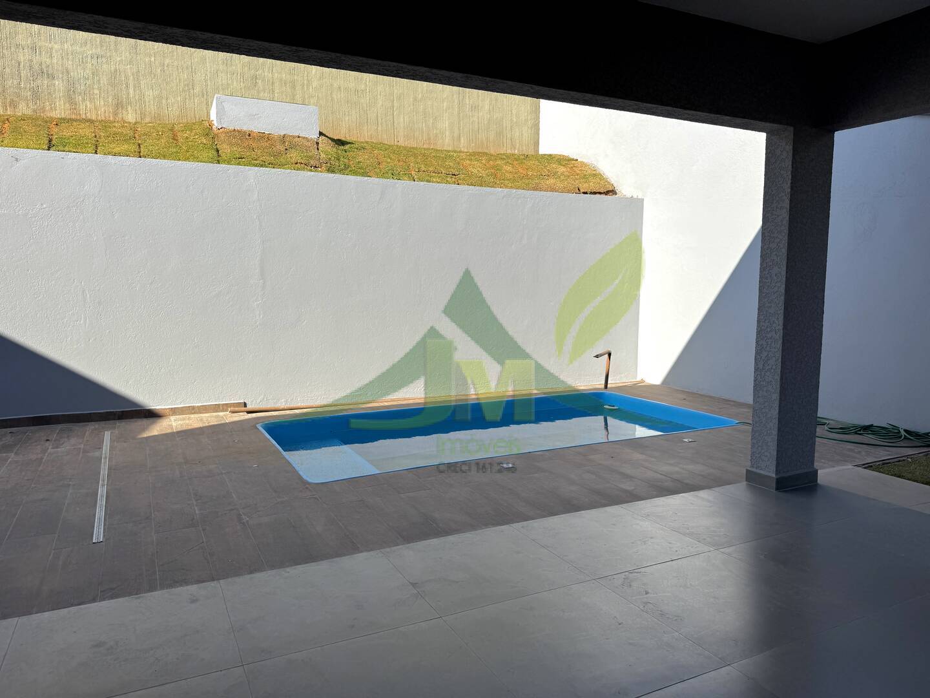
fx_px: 645
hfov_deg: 71.6
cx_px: 465
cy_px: 349
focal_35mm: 24
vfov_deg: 56.8
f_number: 1.78
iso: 80
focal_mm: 6.76
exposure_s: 1/4310
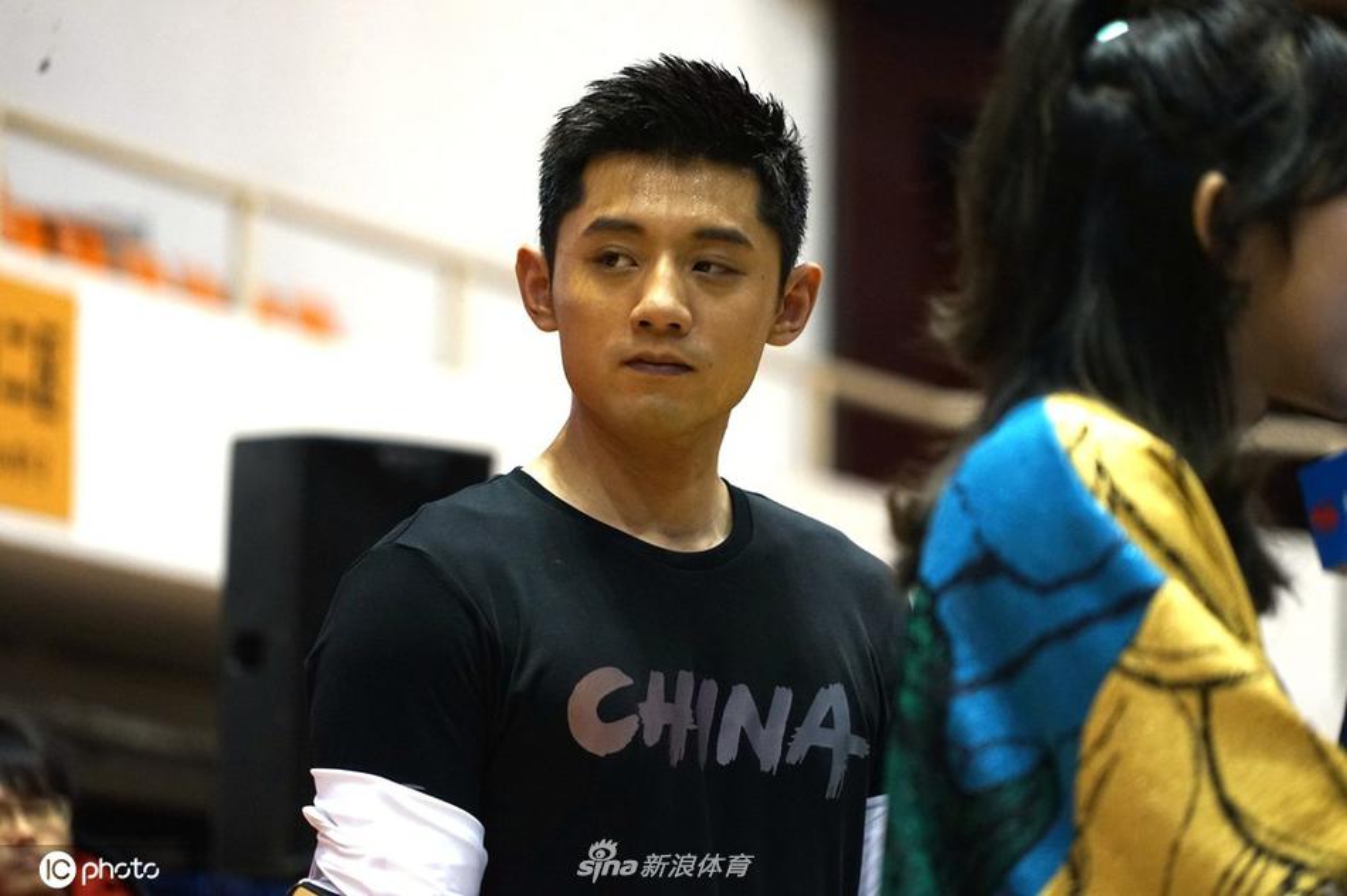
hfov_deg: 8.7
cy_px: 448
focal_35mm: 237
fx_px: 8861
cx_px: 674
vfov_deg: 5.8
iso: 2000
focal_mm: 237
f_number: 6.3
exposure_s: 1/60
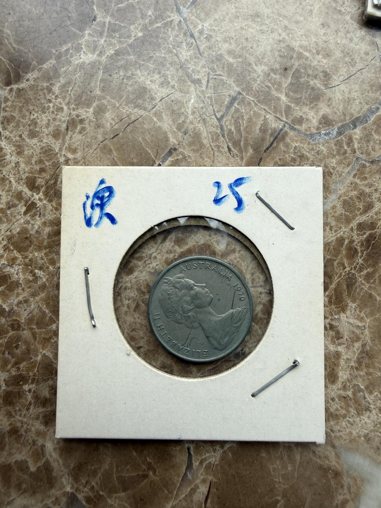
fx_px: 352
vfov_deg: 71.6
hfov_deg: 56.8
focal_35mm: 24
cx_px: 190
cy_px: 254
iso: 40
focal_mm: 2.22
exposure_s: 1/99
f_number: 2.2
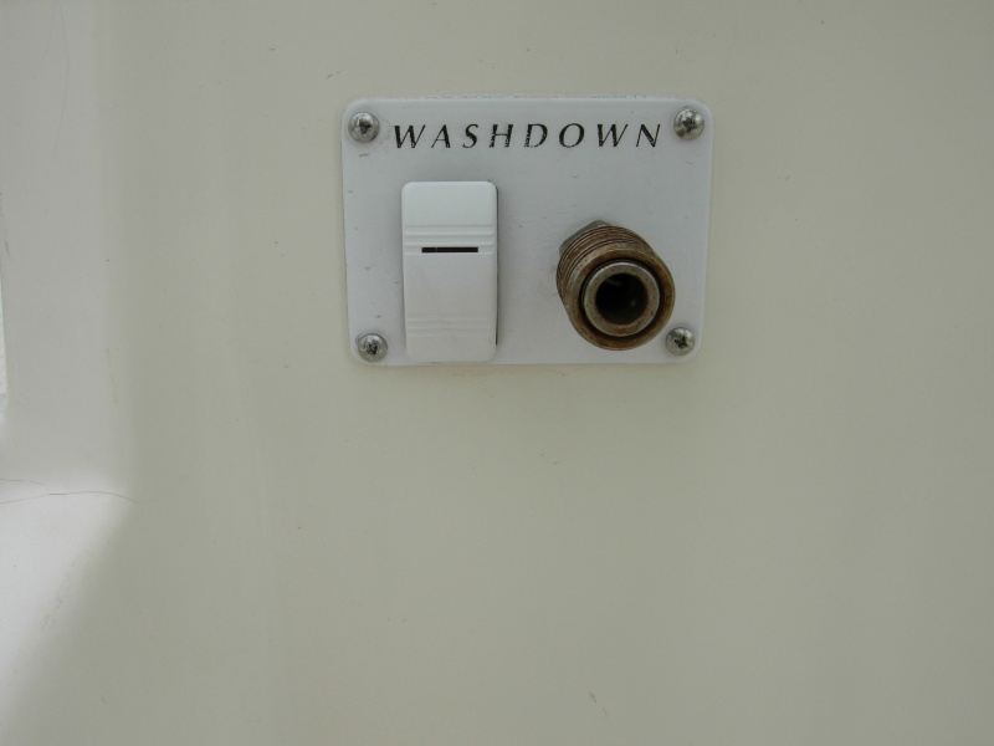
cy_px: 373
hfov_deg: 51.4
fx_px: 1034
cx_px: 497
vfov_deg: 39.7
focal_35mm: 36
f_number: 5.4
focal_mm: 7.5
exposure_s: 1/242
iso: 50
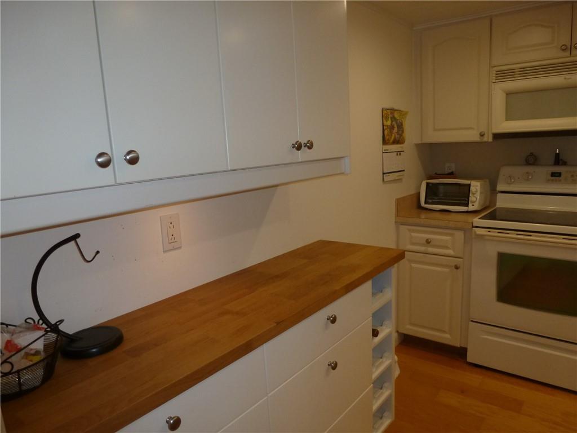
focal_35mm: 24
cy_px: 216
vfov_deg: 56.8
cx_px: 288
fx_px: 400
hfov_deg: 71.6
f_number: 3.3
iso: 160
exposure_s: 1/60
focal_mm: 4.3
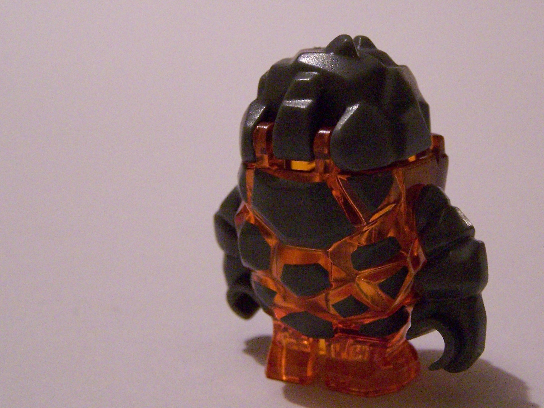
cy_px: 160
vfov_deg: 19.4
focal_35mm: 76
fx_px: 1194
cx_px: 351
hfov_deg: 25.6
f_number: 3
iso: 400
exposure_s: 1/30
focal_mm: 8.5
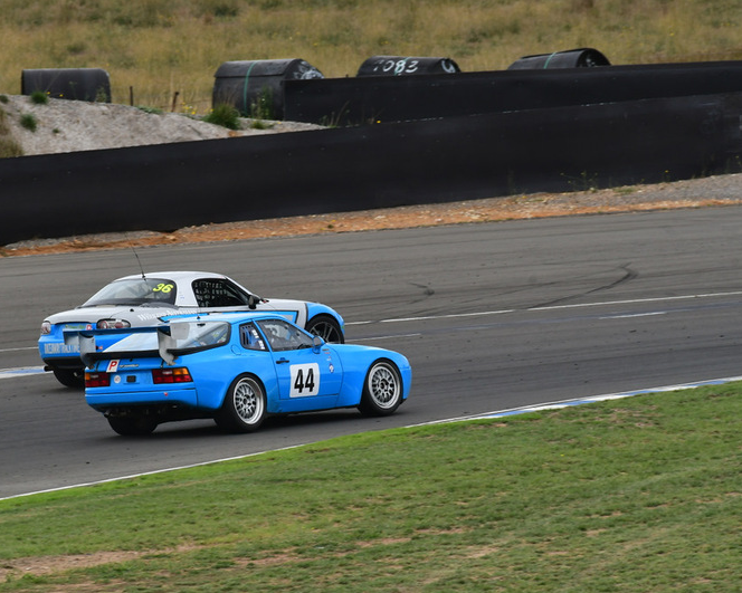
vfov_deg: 1.8
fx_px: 18620
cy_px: 297
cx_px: 301
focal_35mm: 848
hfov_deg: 2.3
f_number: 11
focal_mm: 500
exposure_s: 1/640
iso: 640
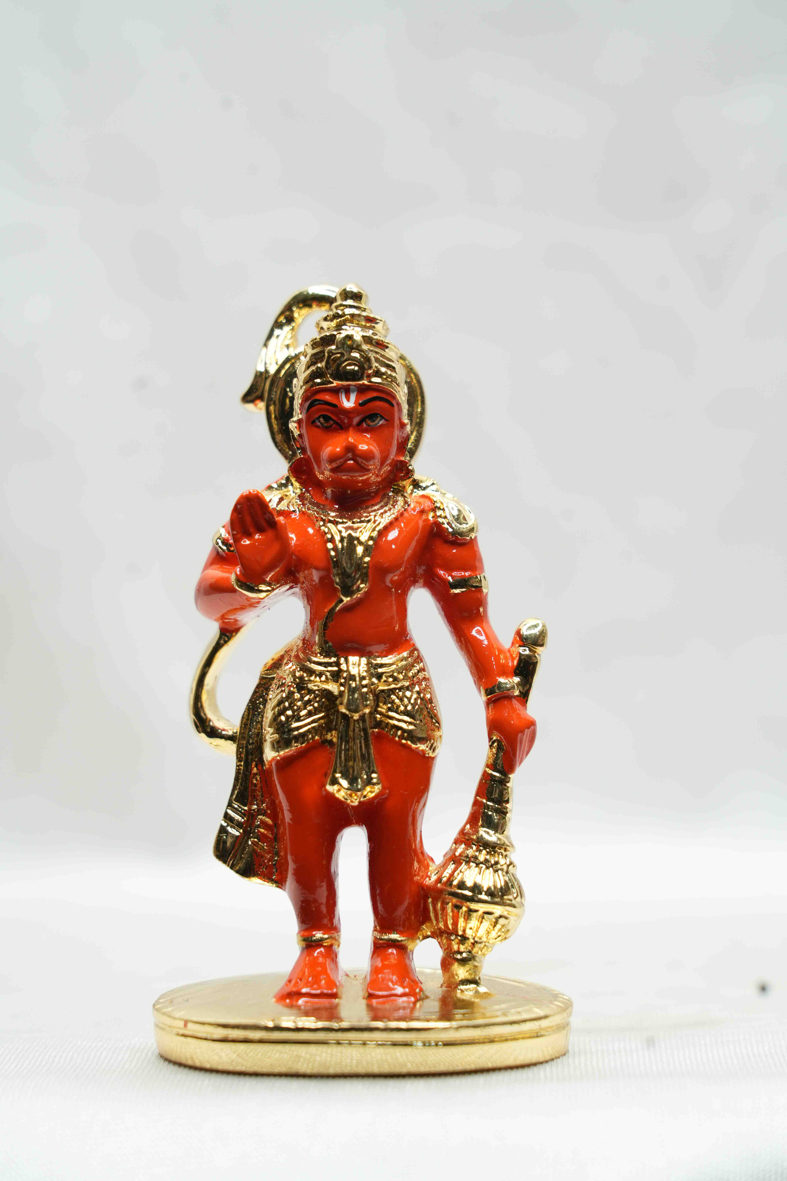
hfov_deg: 13.0
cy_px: 590
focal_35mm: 105
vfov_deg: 19.5
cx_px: 394
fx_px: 3443
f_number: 7.1
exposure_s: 1/50
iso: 400
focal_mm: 105
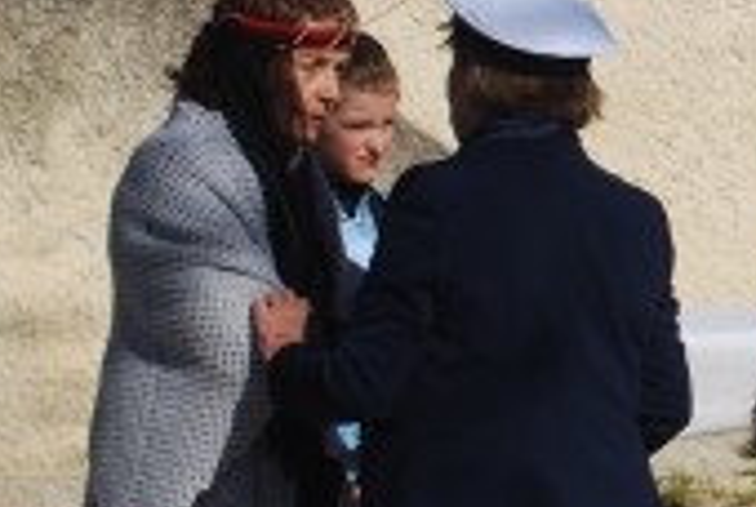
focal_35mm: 181
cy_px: 91
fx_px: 3808
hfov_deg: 11.0
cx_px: 1032
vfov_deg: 7.6
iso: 100
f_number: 9
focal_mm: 32
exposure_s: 1/320
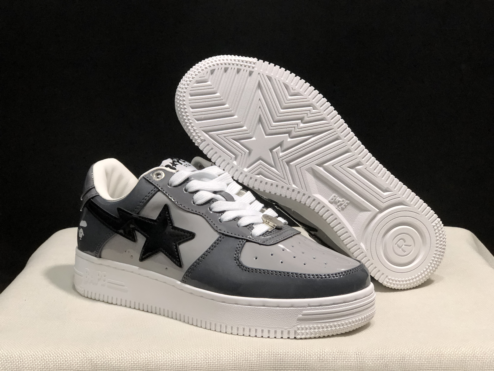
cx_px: 247
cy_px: 186
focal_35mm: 57
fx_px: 813
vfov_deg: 25.7
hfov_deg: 33.8
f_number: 2.8
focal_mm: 6.6
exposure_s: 1/30
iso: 80
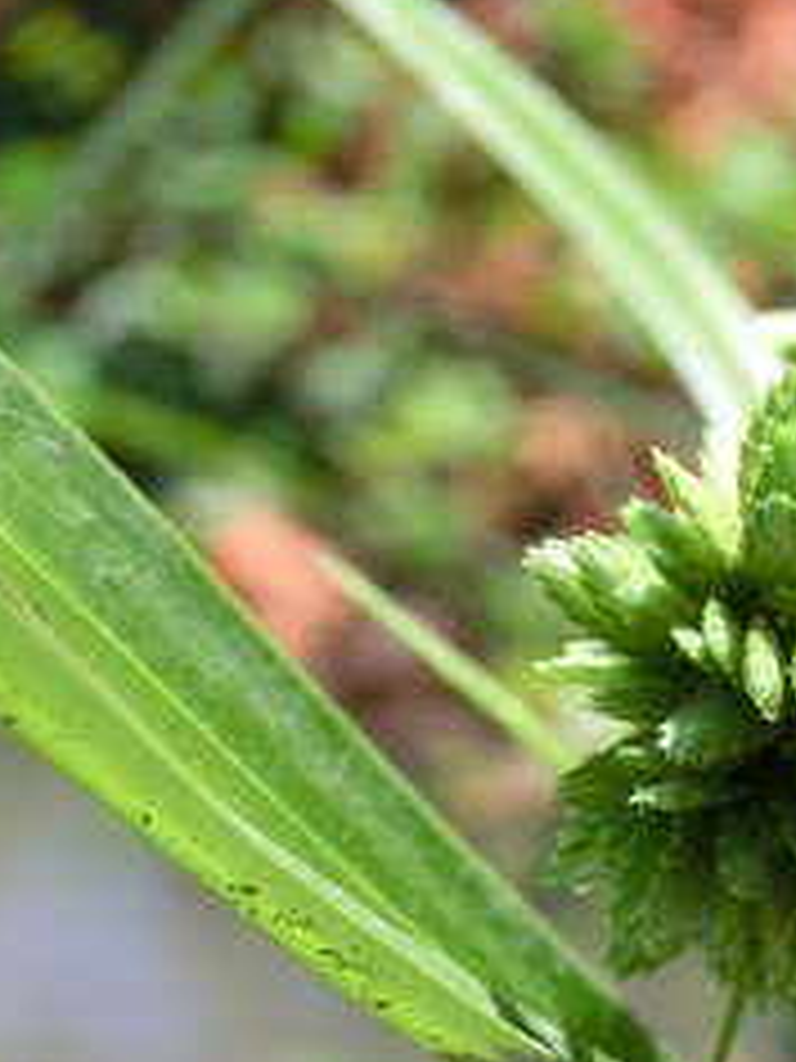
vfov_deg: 18.3
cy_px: 675
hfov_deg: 13.7
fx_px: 3281
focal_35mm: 107
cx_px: 778
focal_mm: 7.38
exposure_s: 1/500
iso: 100
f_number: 4
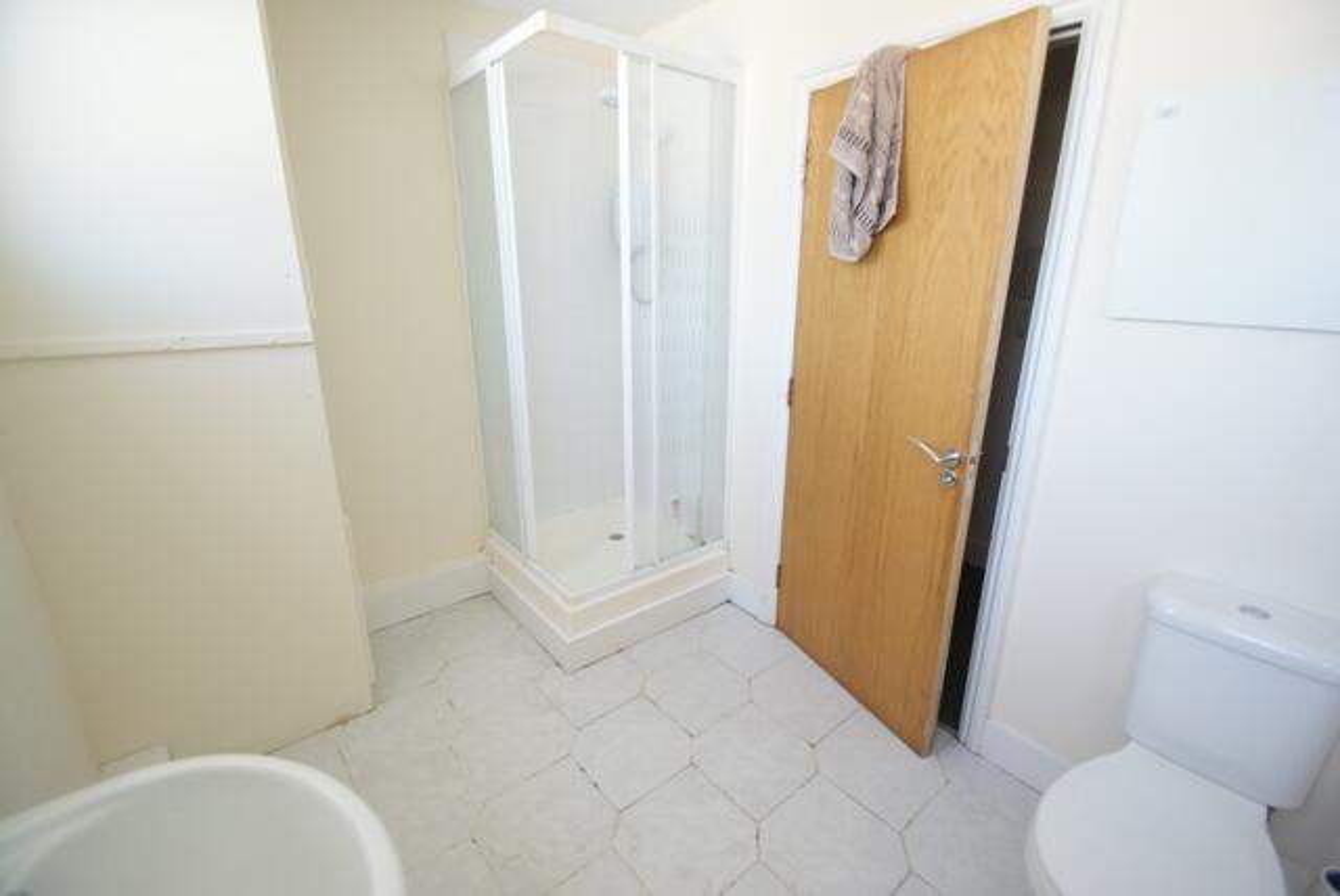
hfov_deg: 100.3
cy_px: 448
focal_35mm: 15
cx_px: 670
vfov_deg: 77.4
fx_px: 559
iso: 160
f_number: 3.5
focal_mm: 10
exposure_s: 1/30
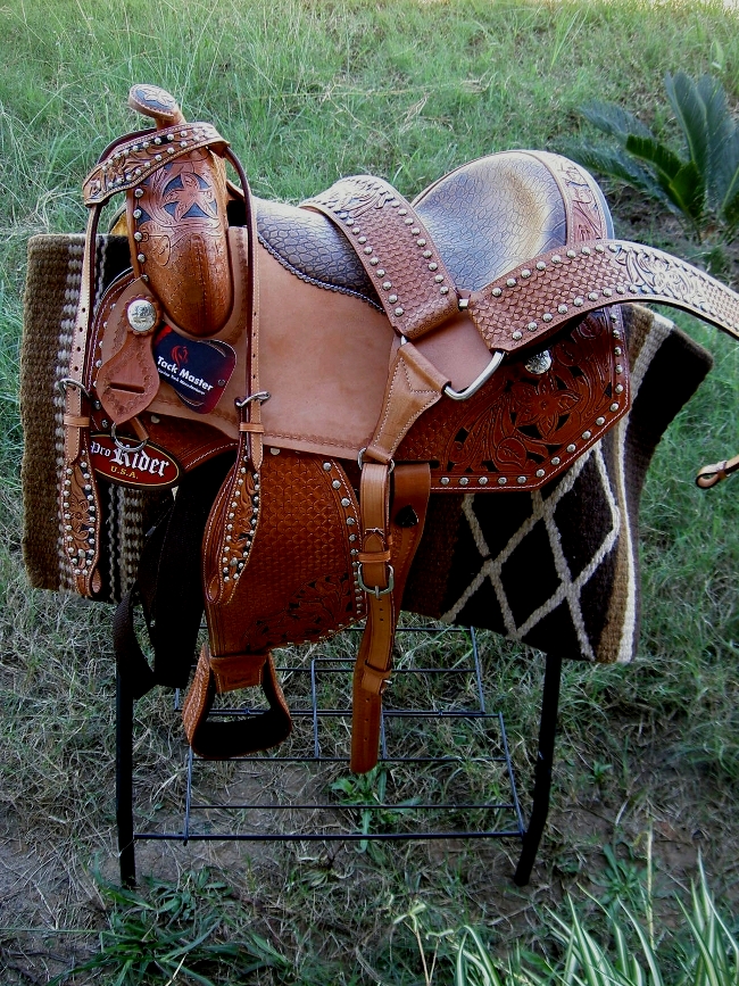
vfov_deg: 47.9
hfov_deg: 36.8
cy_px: 493
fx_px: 1110
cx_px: 370
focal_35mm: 39
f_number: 2.8
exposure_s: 1/40
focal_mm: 8
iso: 100
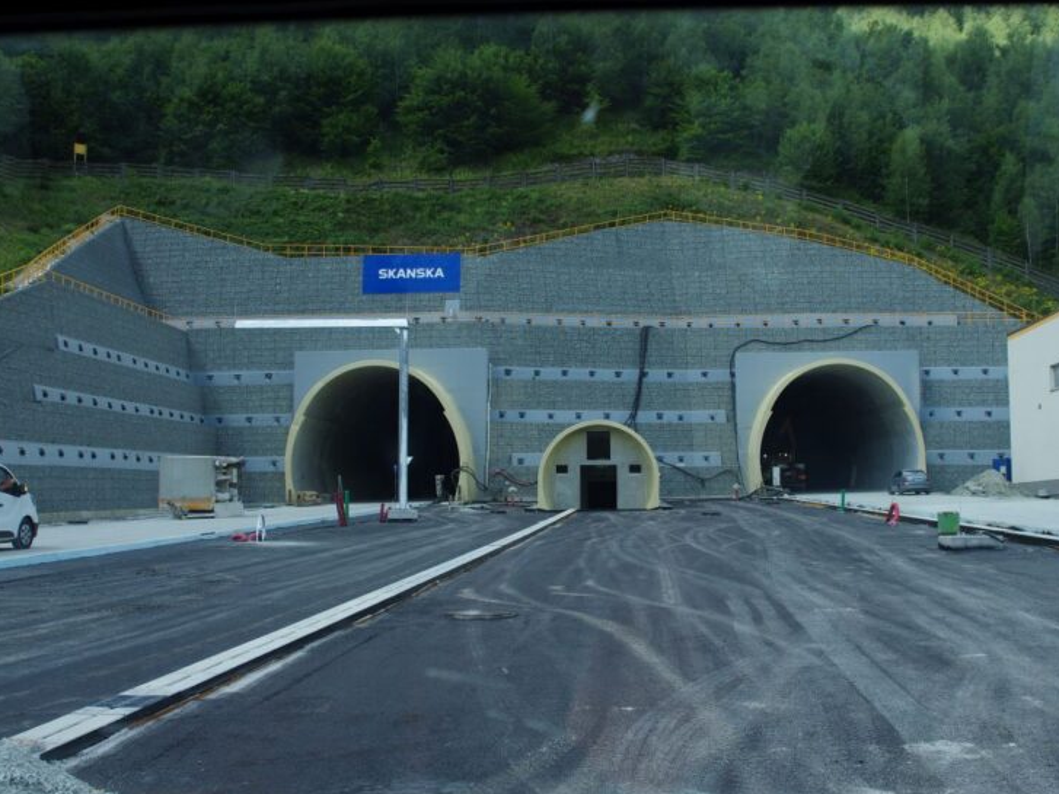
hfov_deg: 46.7
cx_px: 606
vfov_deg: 35.9
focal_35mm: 40
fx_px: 1224
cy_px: 398
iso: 200
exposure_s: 1/320
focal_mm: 24
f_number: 5.6
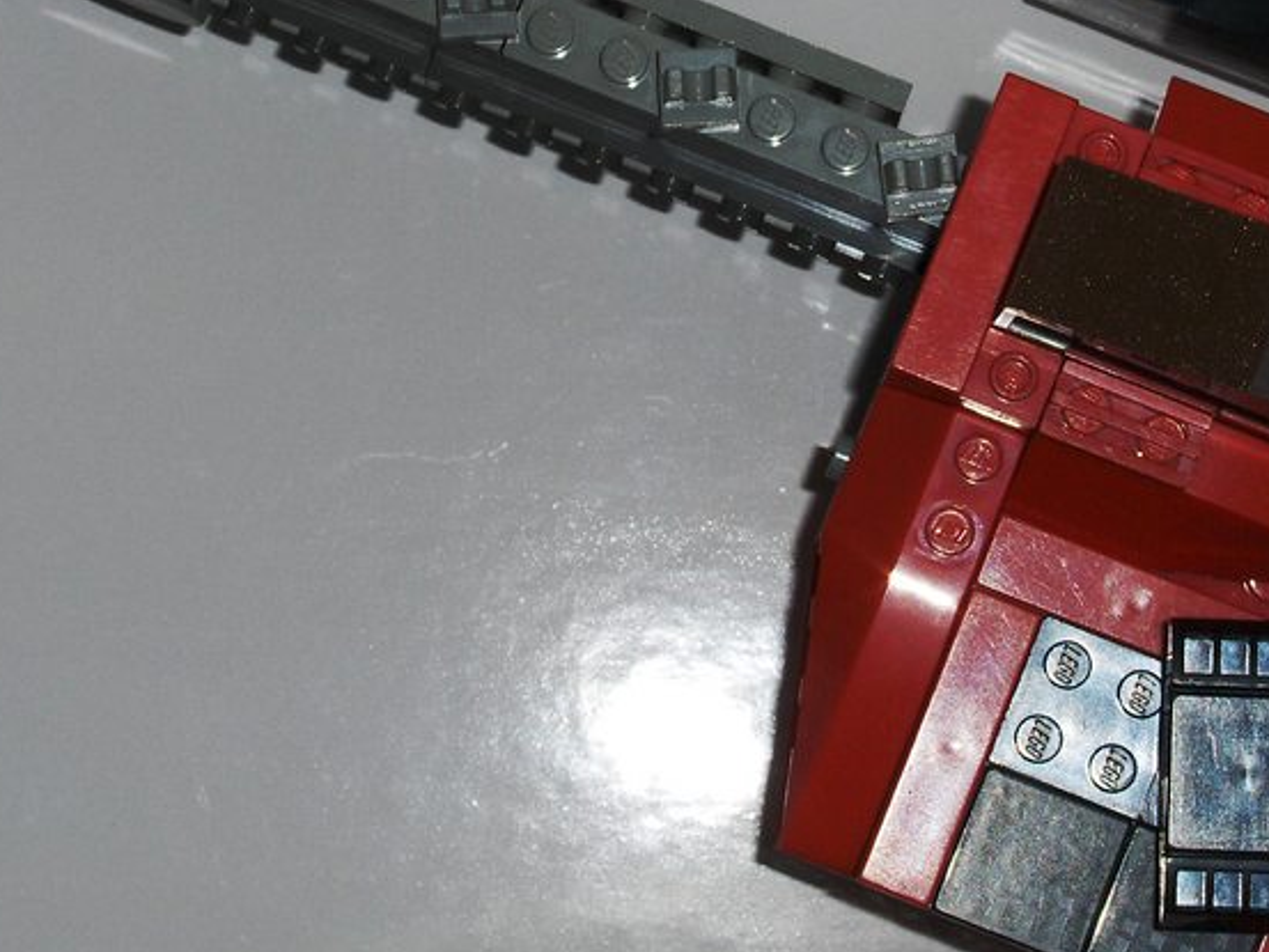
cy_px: 239
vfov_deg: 9.1
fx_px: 5977
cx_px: 626
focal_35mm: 163
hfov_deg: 12.1
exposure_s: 1/100
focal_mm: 19.1
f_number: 8.6
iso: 100
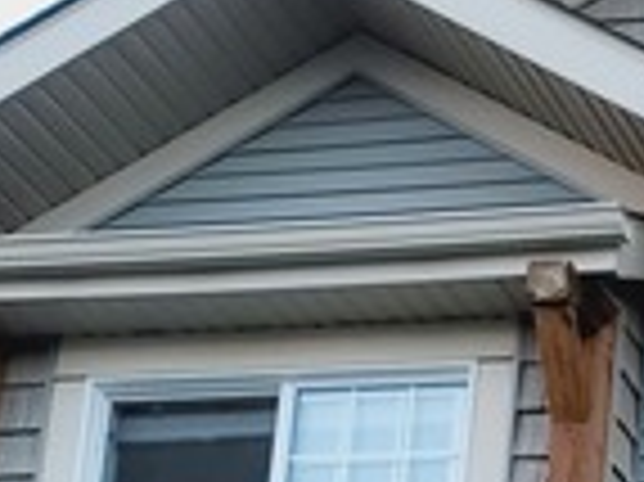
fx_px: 2602
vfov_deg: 9.7
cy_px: 1041
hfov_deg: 13.0
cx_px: 1108
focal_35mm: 140
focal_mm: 7
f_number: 1.8
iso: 25
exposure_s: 1/60
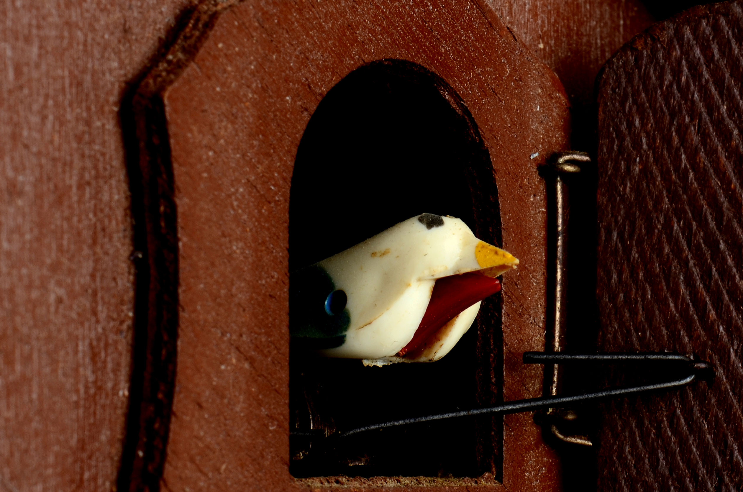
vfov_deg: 10.1
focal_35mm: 135
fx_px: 2780
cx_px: 470
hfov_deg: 15.2
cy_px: 273
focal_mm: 46
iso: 100
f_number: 20
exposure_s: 1/160
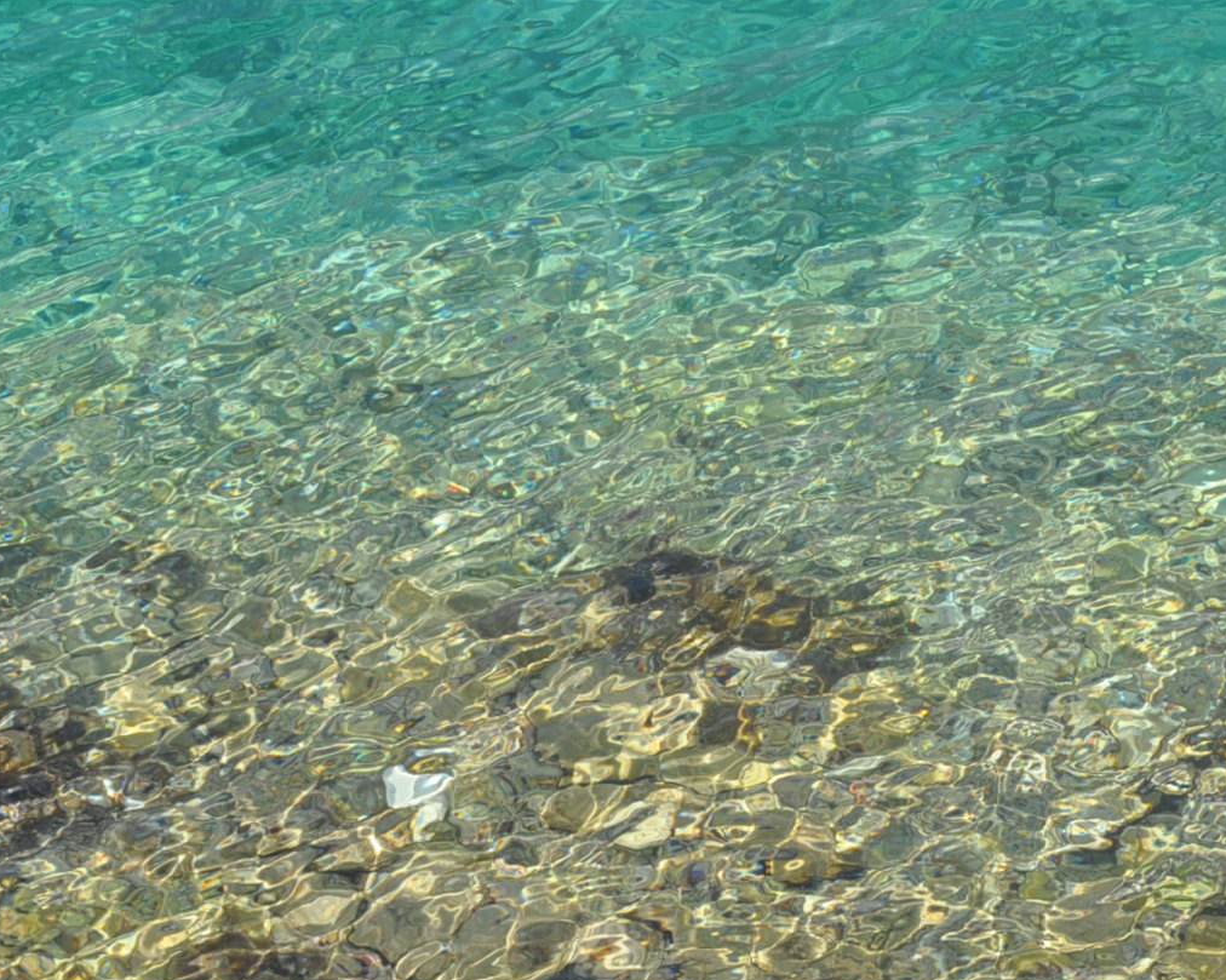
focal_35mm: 149
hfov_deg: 12.9
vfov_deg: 10.3
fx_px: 5405
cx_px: 920
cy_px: 280
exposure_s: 1/400
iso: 200
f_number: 9
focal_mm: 50
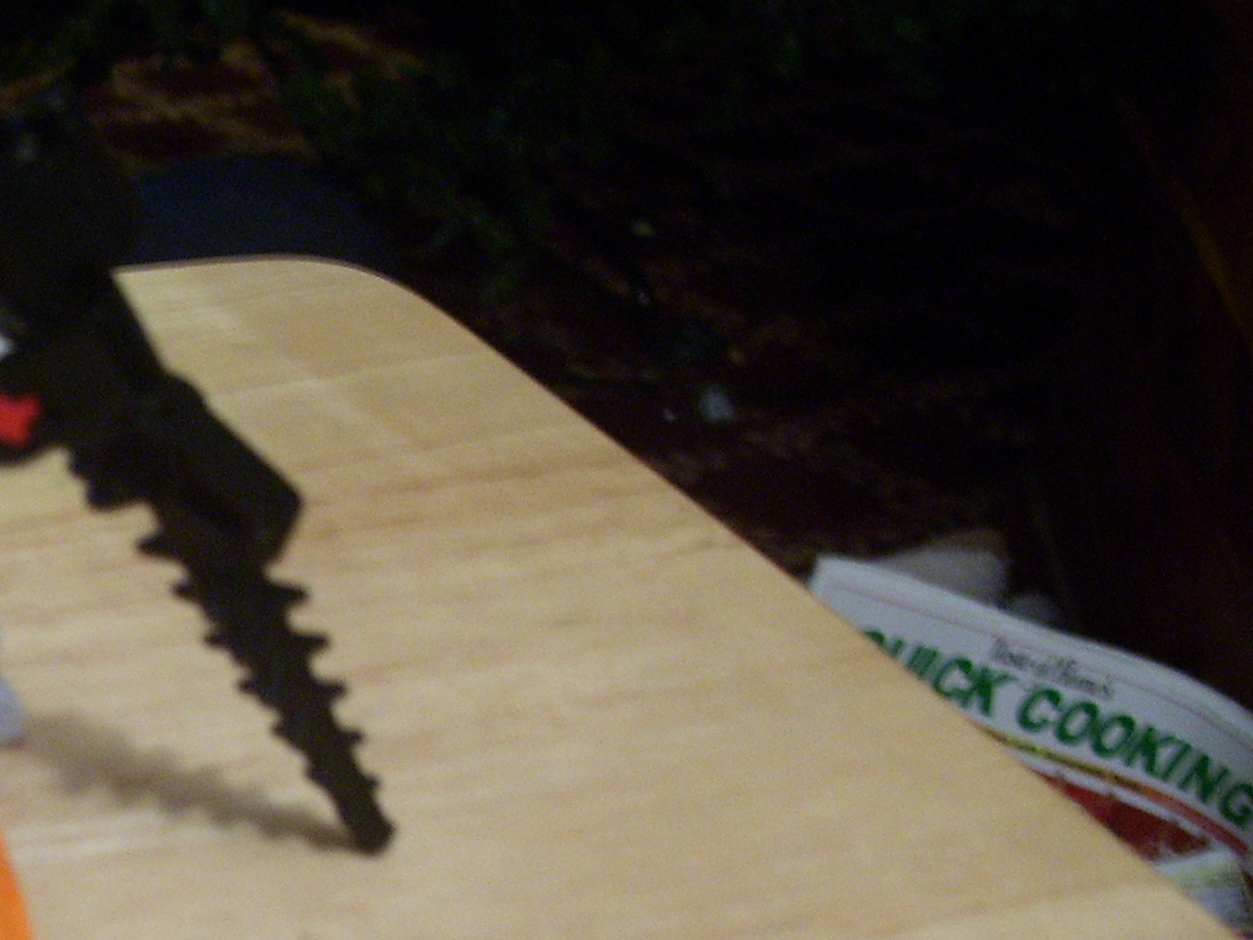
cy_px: 873
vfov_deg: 19.5
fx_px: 2679
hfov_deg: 25.4
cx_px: 86
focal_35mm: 74
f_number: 2.7
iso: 160
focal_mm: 6
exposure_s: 1/8
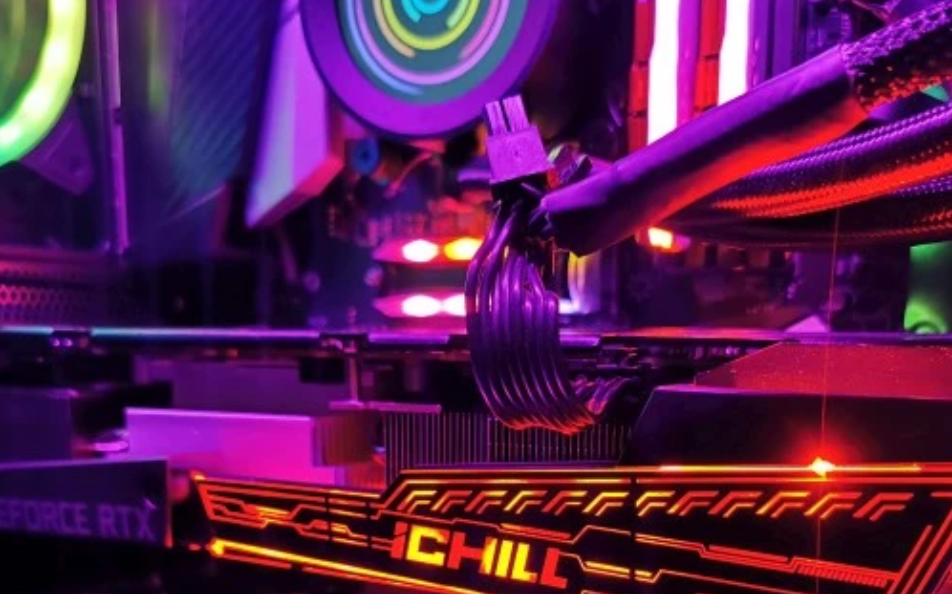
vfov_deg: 26.9
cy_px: 546
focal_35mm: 46
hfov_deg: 43.4
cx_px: 547
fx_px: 1193
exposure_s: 1/120
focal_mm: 5.56
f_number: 1.6
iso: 400
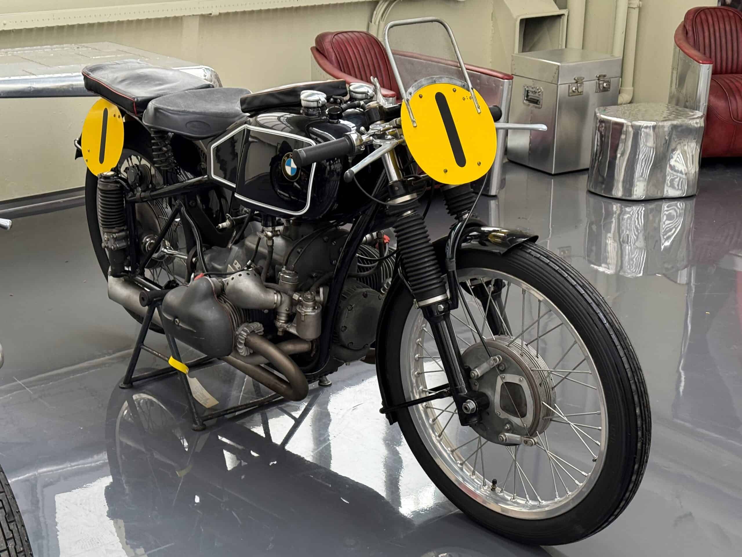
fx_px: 1029
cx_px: 371
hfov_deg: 39.7
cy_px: 278
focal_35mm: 48
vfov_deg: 30.3
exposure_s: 1/60
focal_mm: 6.76
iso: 200
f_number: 1.78
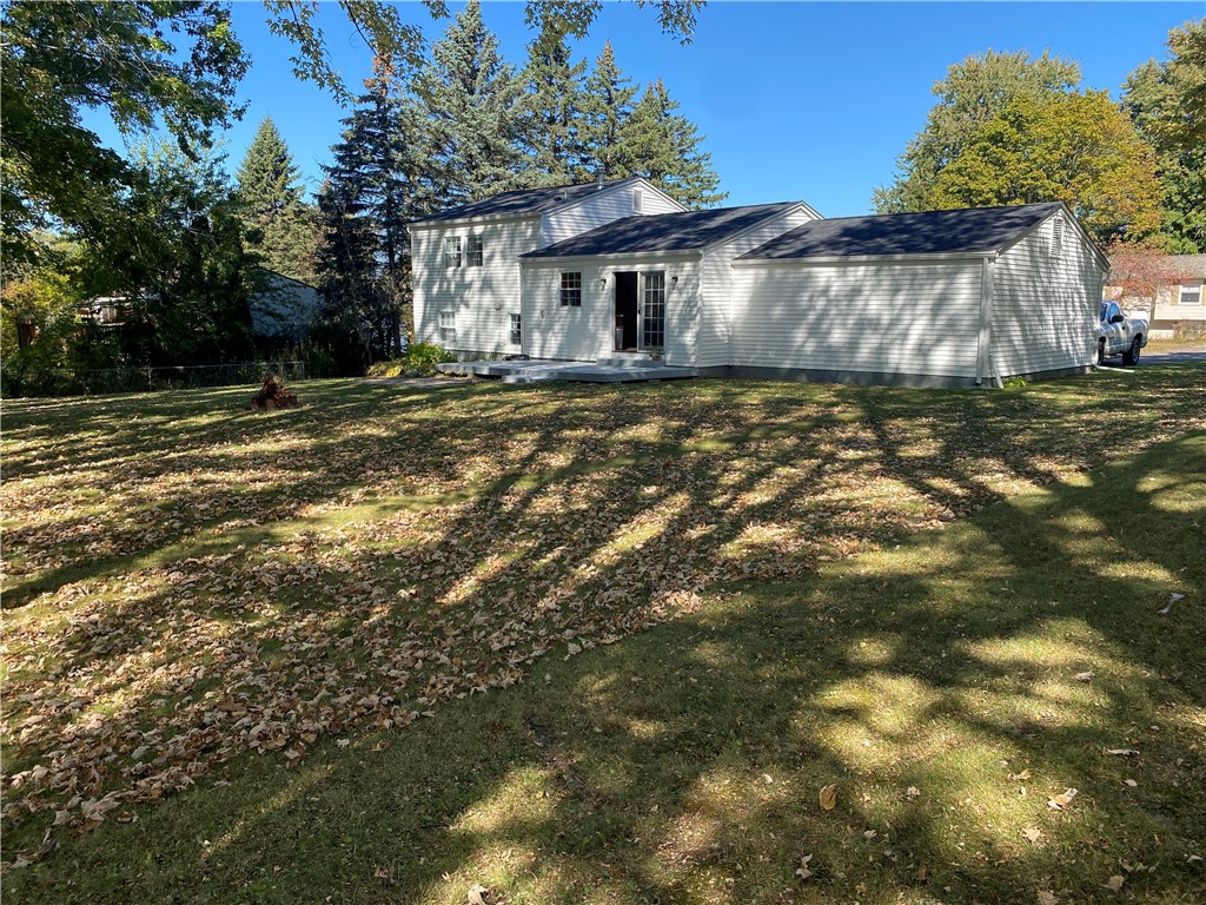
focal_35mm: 26
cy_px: 452
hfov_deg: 67.3
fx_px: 906
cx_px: 603
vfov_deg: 53.1
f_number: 1.8
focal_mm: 4.25
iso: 32
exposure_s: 1/949
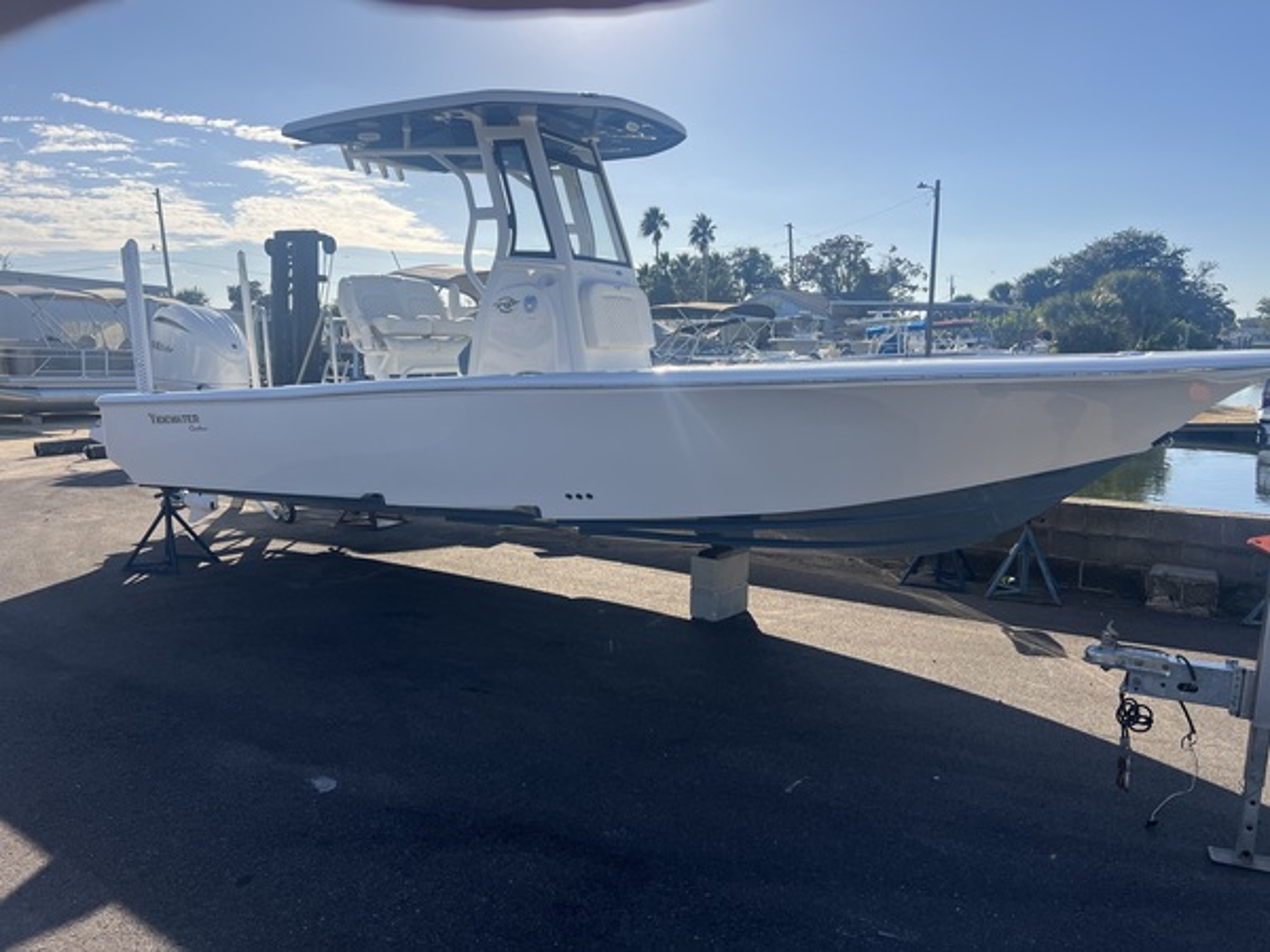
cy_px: 476
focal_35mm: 26
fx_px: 954
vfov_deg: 53.1
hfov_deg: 67.3
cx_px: 635
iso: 50
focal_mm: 5.7
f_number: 1.5
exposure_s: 1/5076
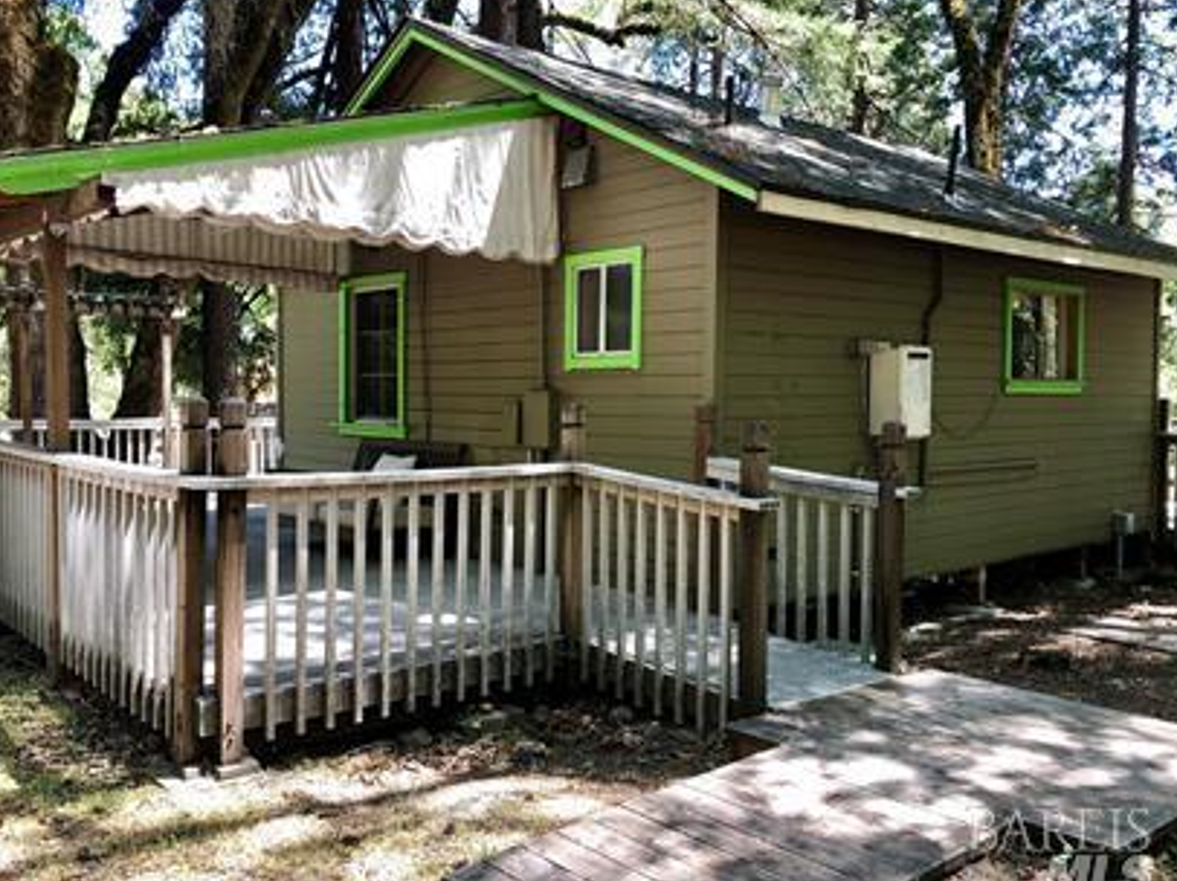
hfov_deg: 58.3
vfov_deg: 45.4
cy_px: 445
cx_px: 551
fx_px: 1053
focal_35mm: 31
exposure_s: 1/120
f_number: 1.8
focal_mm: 3.99
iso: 40
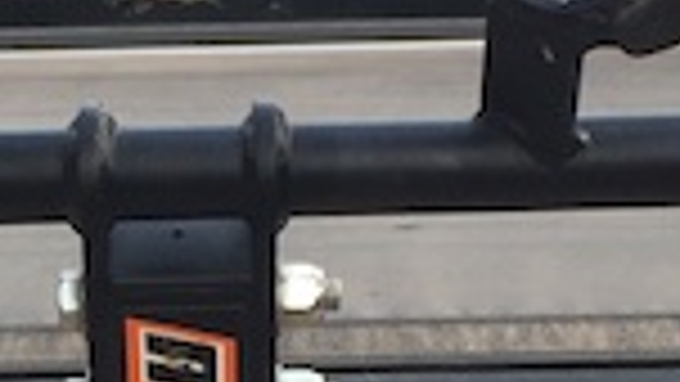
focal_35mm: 167
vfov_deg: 7.1
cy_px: 611
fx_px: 3012
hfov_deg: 12.8
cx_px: 185
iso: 40
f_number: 2.2
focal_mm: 4.15
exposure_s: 1/60
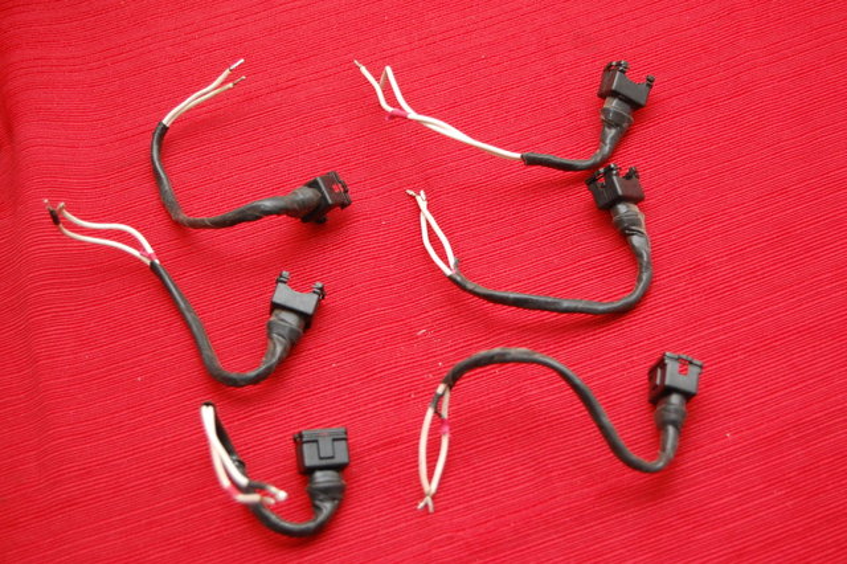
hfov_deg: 29.9
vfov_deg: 20.1
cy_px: 282
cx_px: 424
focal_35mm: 68
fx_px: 1587
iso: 720
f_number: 5.3
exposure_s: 1/60
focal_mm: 45
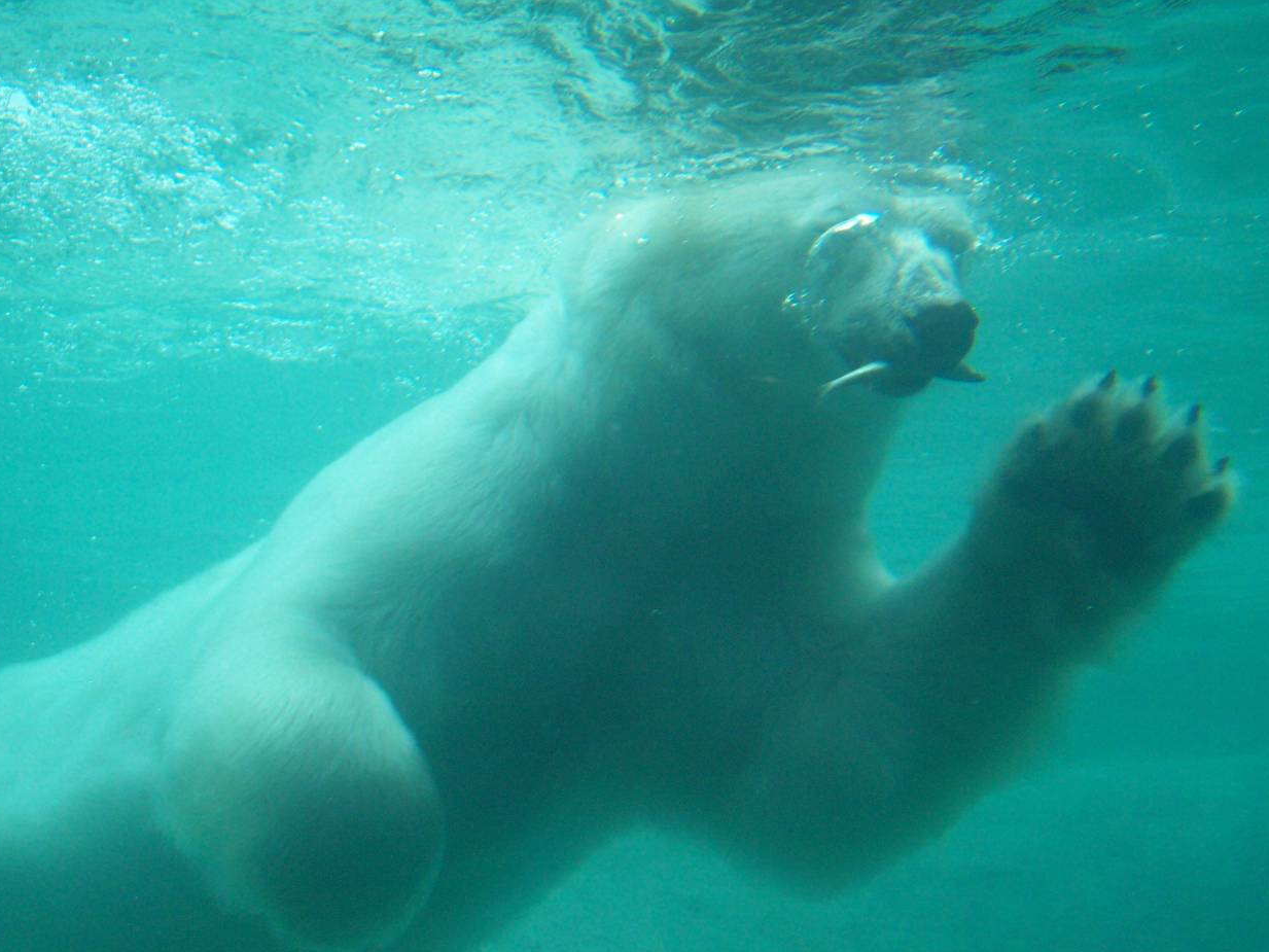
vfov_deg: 30.2
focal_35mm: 48
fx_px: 1760
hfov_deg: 39.4
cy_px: 386
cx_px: 778
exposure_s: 1/479
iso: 80
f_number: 2.8
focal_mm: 6.2
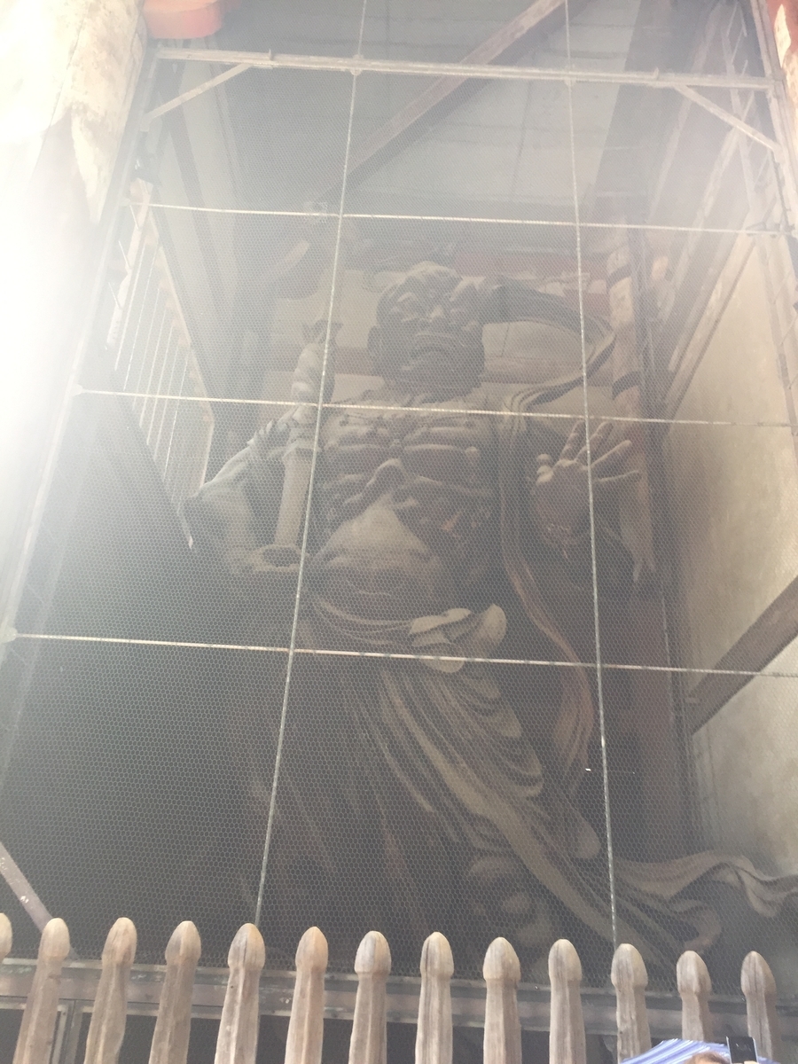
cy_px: 532
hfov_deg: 48.2
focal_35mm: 29
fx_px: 891
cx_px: 399
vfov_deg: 61.7
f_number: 2.2
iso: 50
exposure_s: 1/120
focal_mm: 4.15
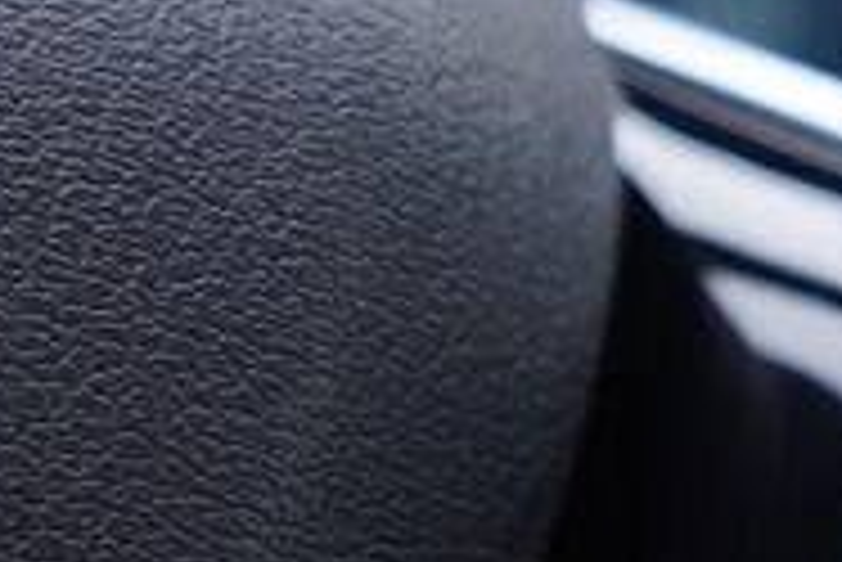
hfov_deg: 9.9
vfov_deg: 6.8
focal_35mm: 197
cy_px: 1117
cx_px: 1450
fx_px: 4611
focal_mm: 24
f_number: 2.8
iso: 160
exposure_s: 1/40
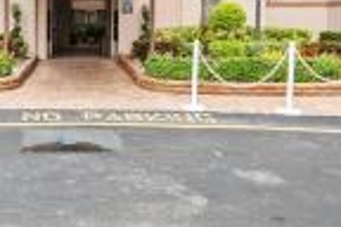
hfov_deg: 38.4
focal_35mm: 47
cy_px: 61
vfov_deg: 28.3
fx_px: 445
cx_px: 21
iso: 200
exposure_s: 1/60
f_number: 8
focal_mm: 10
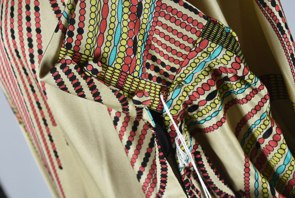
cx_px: 148
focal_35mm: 90
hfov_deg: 22.6
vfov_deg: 15.2
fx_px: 738
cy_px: 99
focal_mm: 60
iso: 200
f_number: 13
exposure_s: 1/125
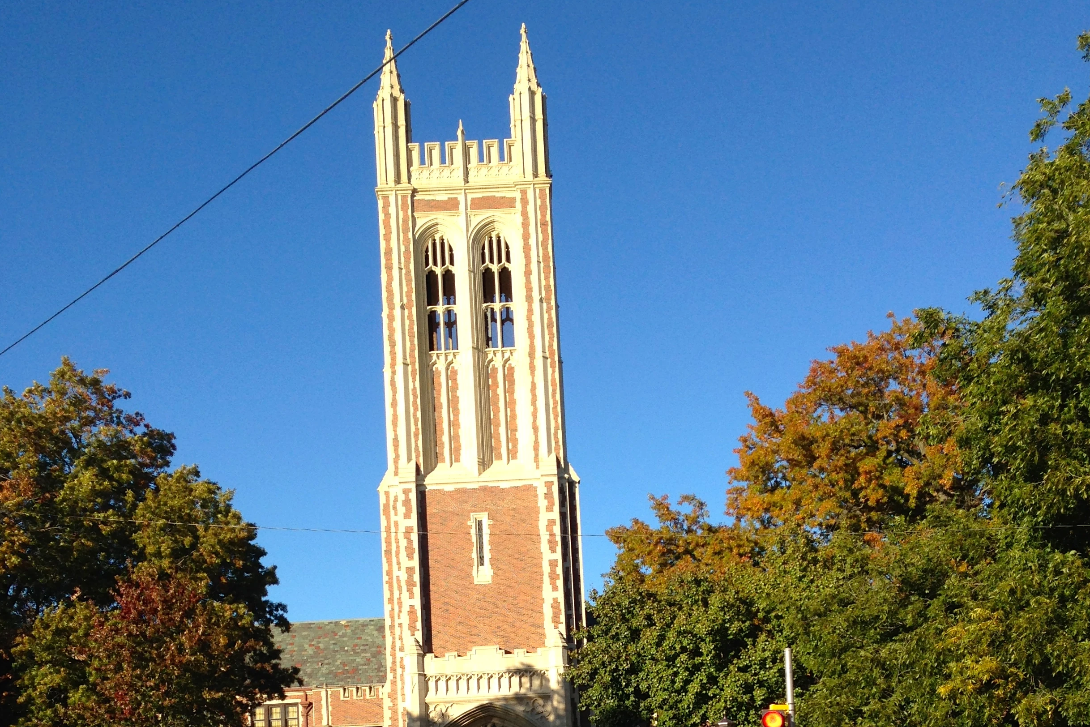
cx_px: 544
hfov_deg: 42.7
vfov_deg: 27.8
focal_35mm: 46
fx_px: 1393
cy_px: 698
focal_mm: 4.12
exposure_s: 1/1178
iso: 50
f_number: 2.4
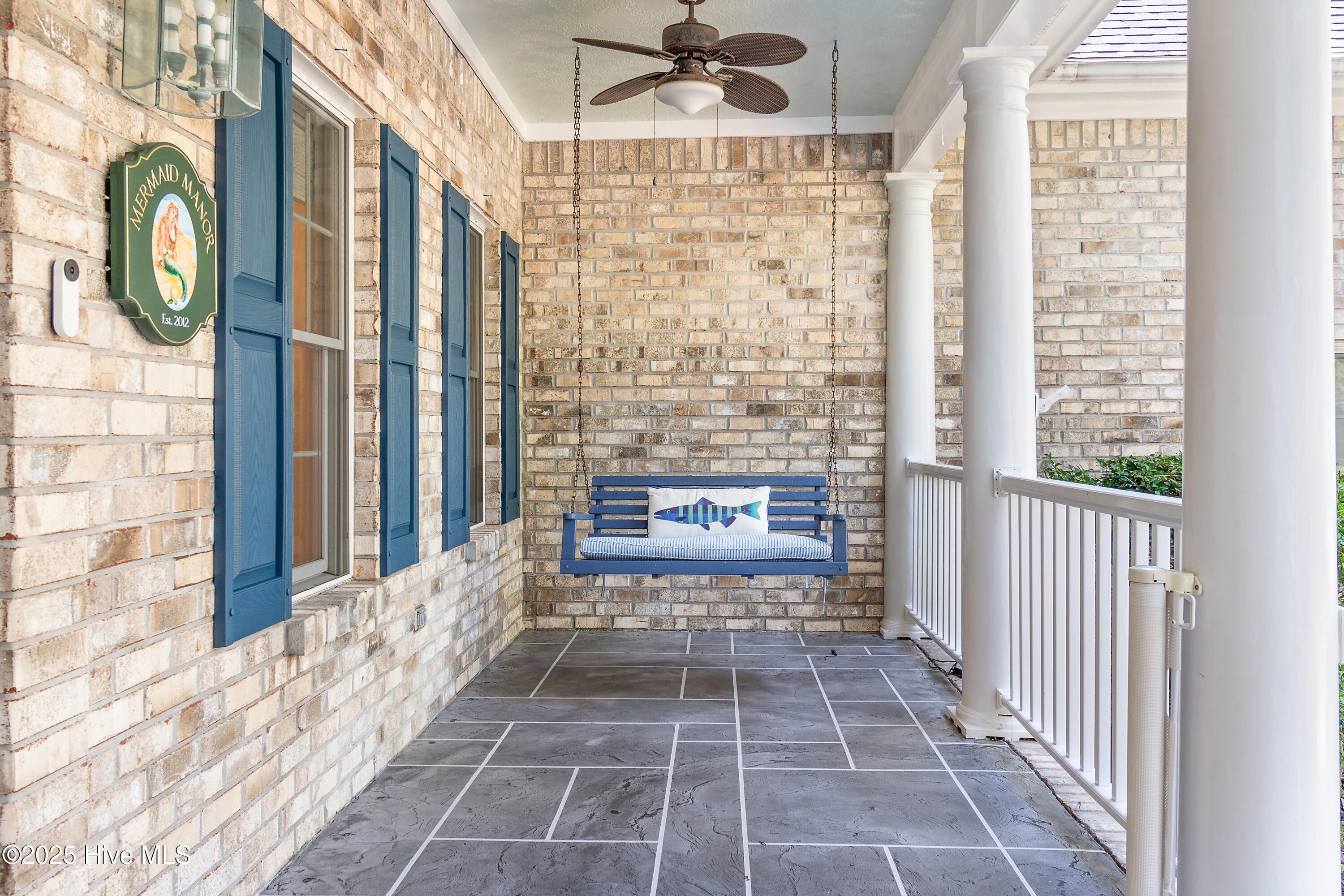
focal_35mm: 28
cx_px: 672
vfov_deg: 46.4
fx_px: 1045
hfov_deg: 65.5
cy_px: 448
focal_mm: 19
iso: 100
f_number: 5.6
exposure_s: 1/13
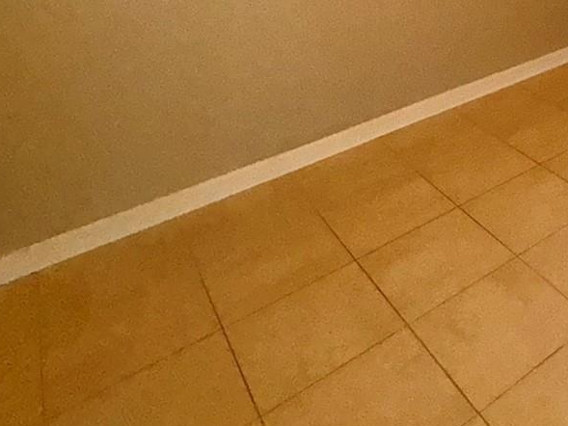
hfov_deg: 39.9
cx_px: 623
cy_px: -100
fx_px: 624
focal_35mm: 38
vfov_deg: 31.0
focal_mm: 2.22
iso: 250
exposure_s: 1/60
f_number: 2.2
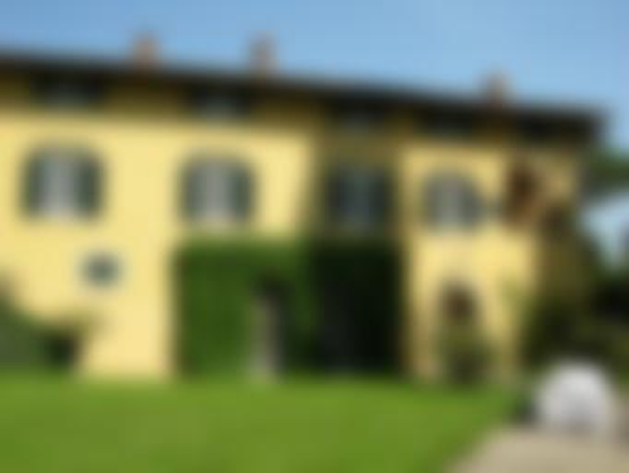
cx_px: 314
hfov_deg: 51.3
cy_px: 236
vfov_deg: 39.7
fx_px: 654
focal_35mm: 36
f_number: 4.8
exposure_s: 1/272
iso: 64
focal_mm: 7.5
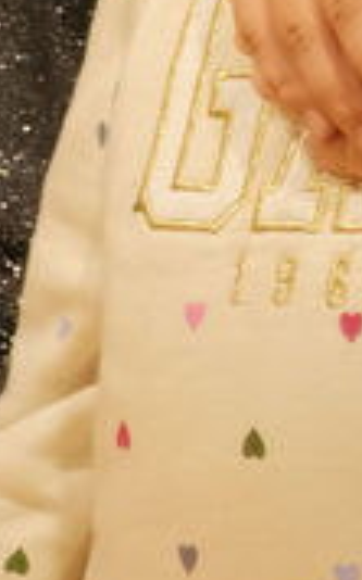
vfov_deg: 7.1
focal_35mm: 281
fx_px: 4443
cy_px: -727
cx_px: 409
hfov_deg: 4.7
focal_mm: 32
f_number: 1.8
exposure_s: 1/250
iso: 3200
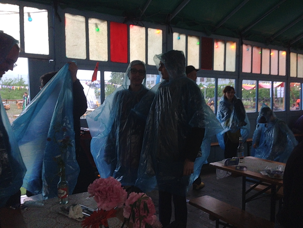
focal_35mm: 33
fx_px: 289
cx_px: 152
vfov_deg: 42.9
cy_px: 114
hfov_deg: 55.4
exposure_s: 1/150
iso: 200
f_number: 2.4
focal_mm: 4.12
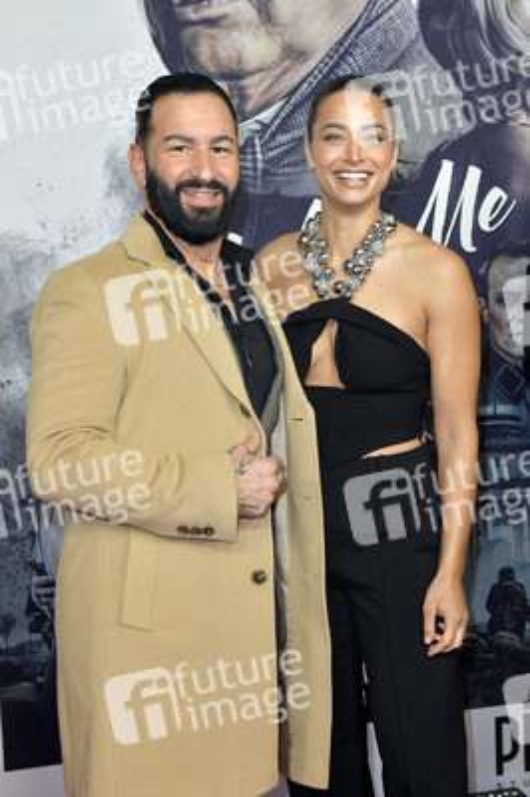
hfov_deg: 24.6
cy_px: 398
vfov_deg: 36.3
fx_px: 1217
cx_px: 265
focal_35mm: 55
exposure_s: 1/250
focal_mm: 55
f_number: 8
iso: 1600
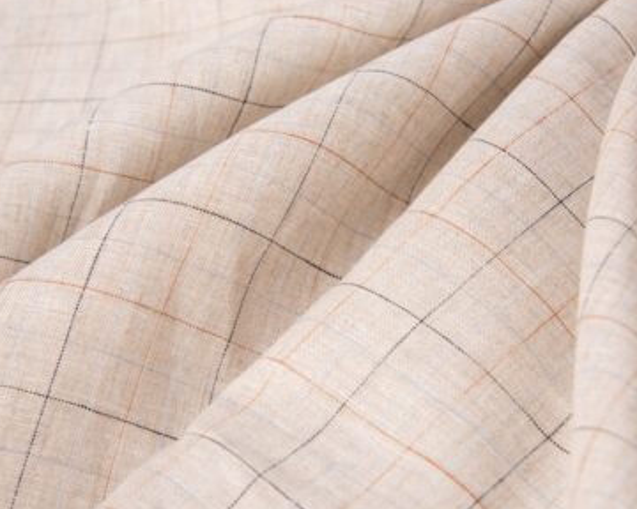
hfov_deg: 17.9
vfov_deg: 14.4
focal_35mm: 107
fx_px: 2017
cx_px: 386
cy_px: 270
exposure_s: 1/125
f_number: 11
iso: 100
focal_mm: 82
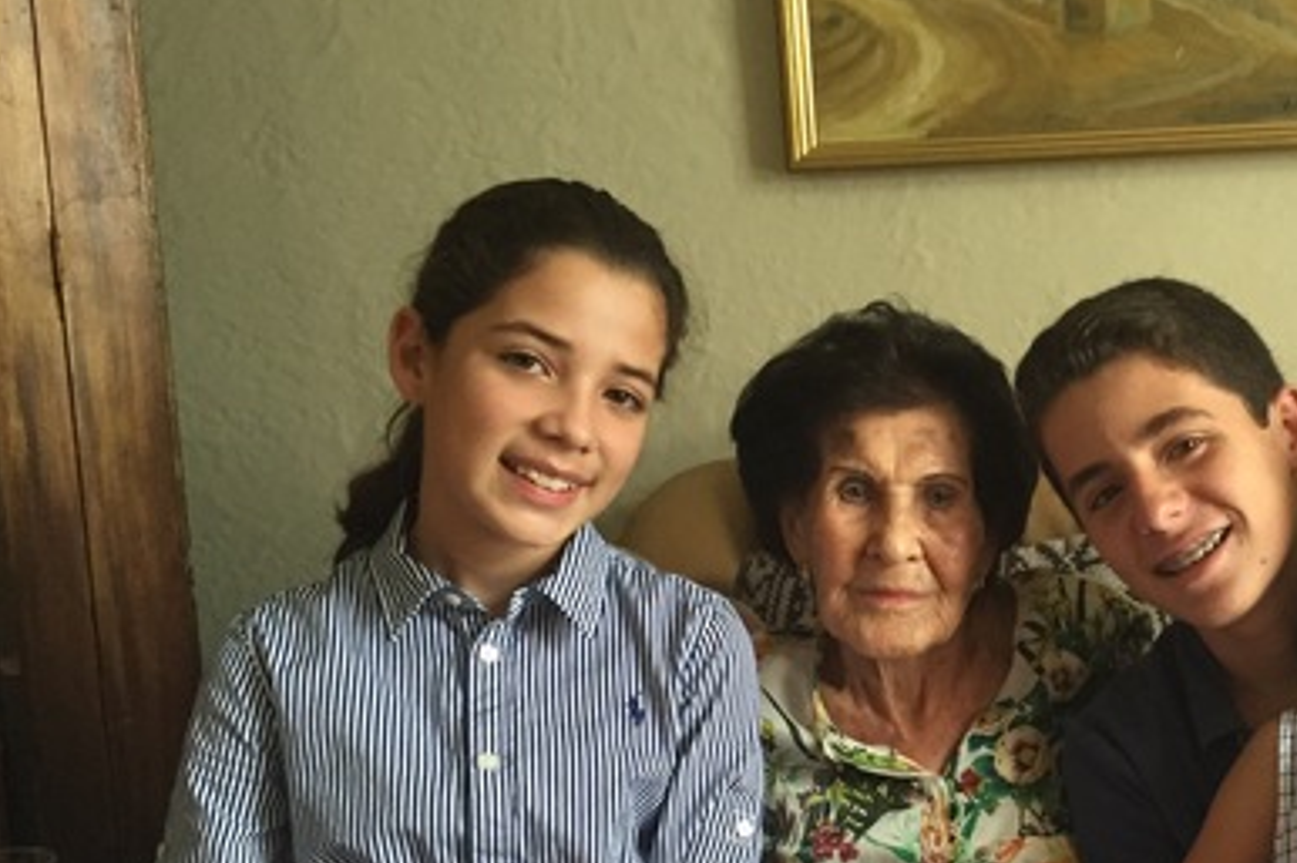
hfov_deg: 37.9
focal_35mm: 50
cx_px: 1069
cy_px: 668
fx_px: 1801
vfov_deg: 26.6
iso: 200
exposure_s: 1/30
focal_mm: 4.15
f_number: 2.2
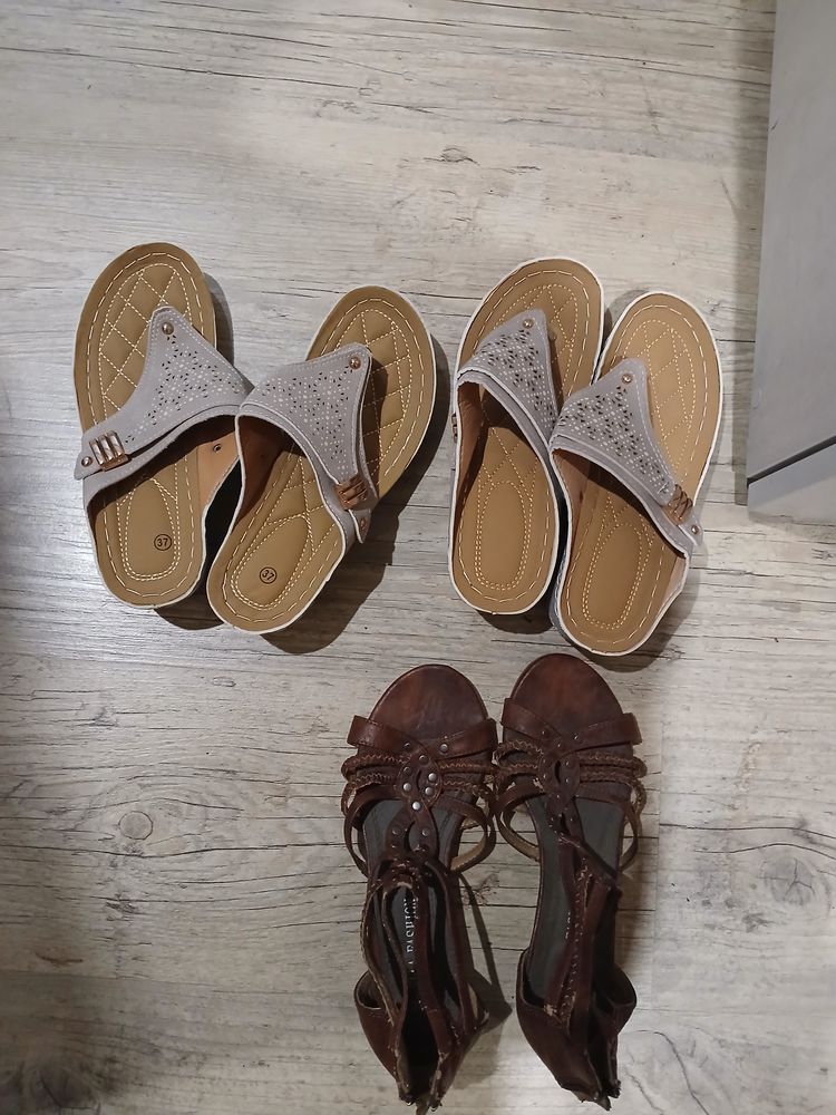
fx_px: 837
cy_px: 558
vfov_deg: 67.3
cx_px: 418
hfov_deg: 53.1
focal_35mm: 26
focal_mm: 3.98
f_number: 1.8
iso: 800
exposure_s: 1/20
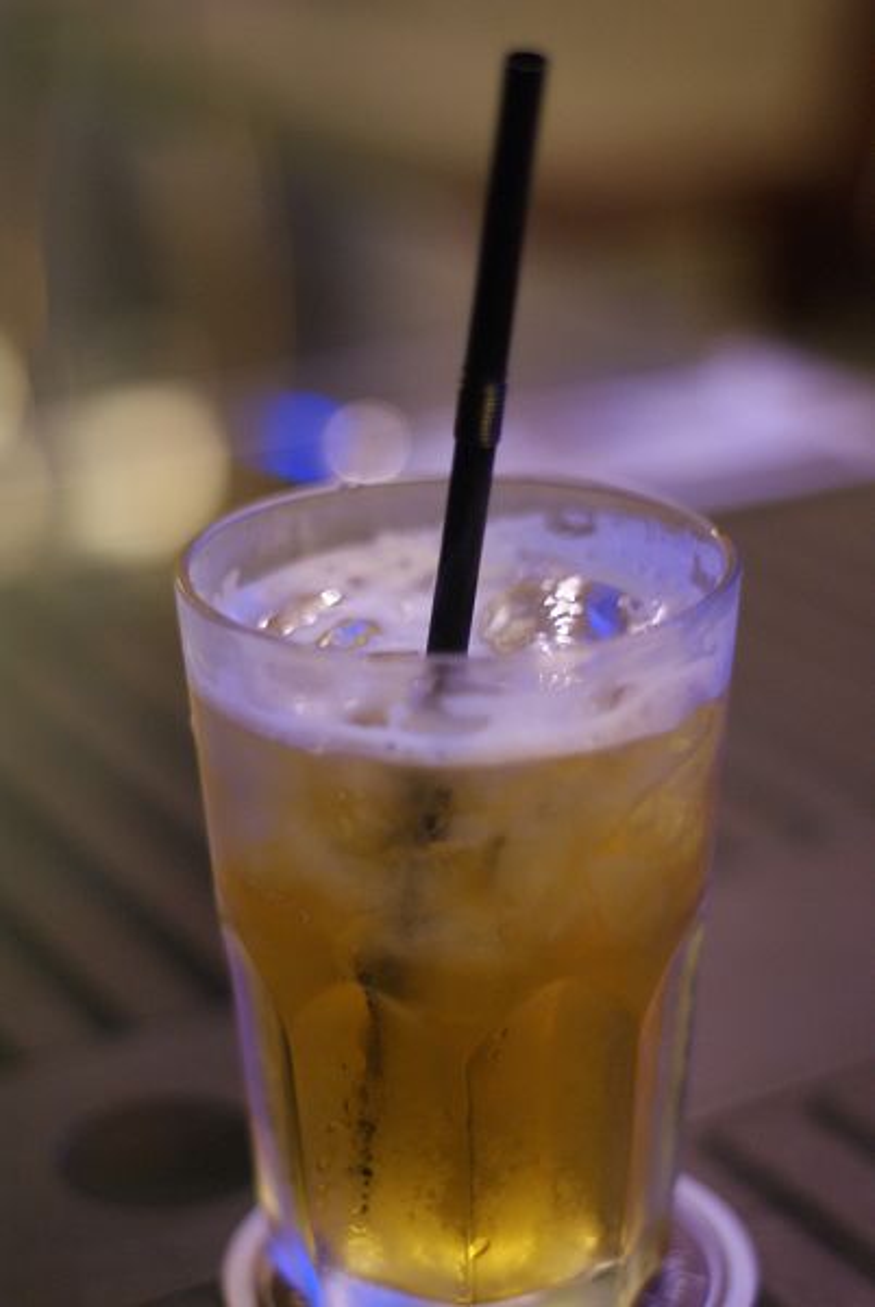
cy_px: 654
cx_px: 438
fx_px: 2725
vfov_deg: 27.0
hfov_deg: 18.2
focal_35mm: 75
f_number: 1.7
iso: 800
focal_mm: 50
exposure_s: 1/25
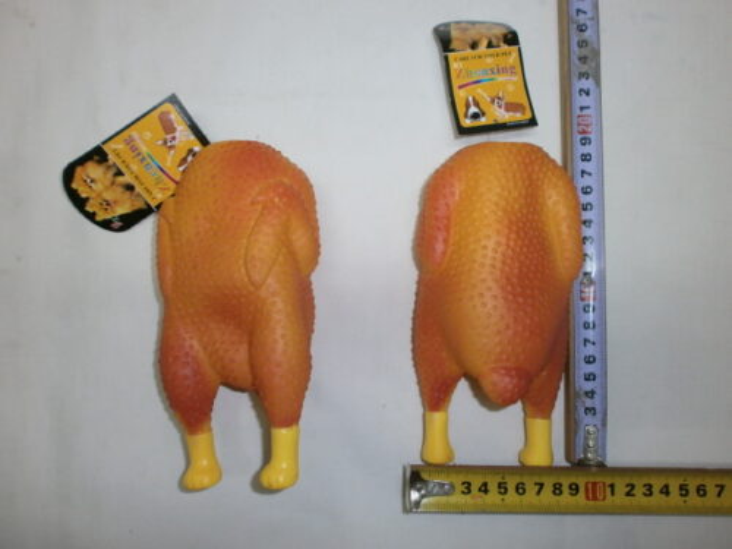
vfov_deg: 51.4
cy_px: 274
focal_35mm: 27
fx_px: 571
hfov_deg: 65.3
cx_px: 366
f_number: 2.9
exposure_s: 1/30
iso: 125
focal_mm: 4.8
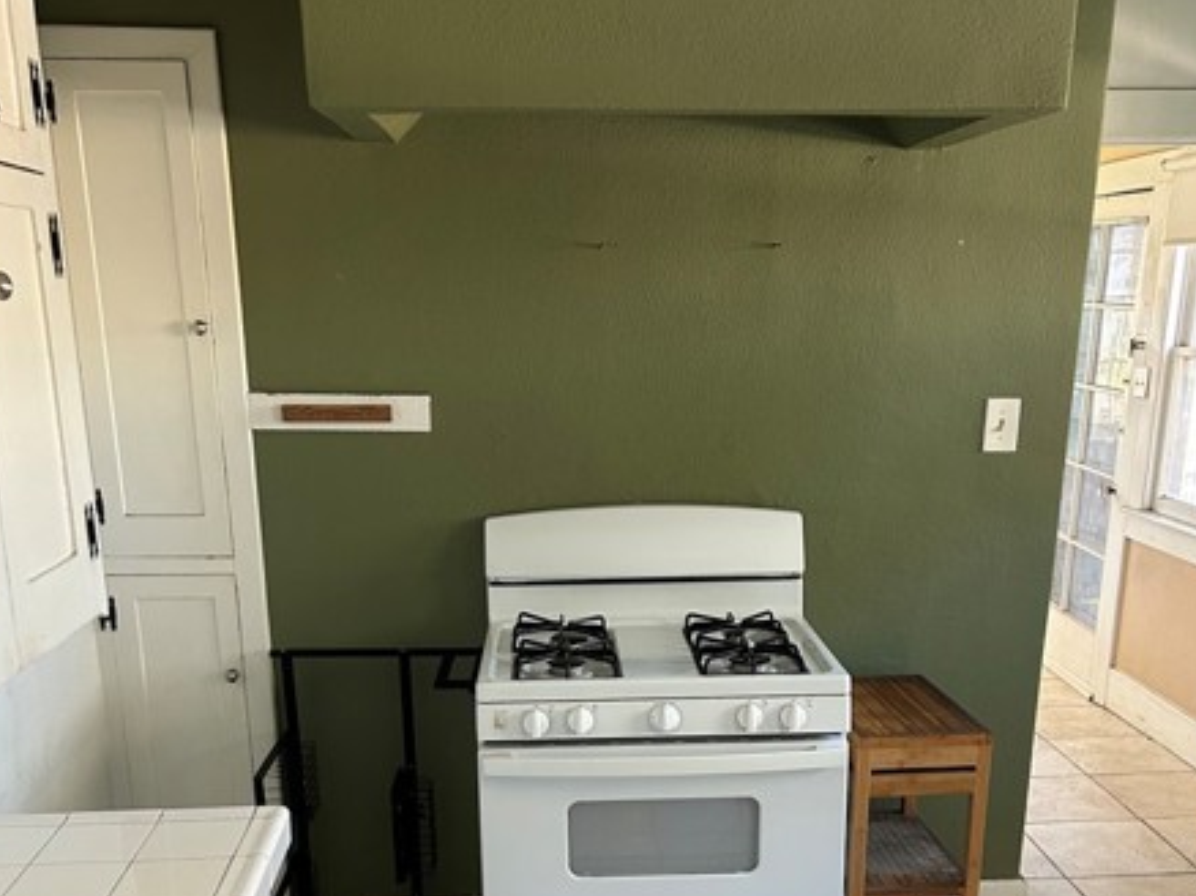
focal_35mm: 38
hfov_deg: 49.0
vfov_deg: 36.4
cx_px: 620
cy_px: 718
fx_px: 1312
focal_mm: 5.7
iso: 200
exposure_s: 1/60
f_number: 1.5
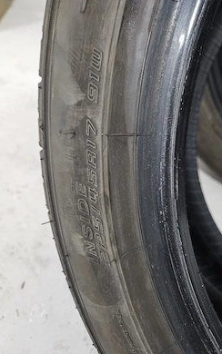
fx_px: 242
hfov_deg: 49.3
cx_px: 112
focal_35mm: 25
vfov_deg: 72.5
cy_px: 181
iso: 640
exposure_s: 1/33.4
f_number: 1.8
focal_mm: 5.4
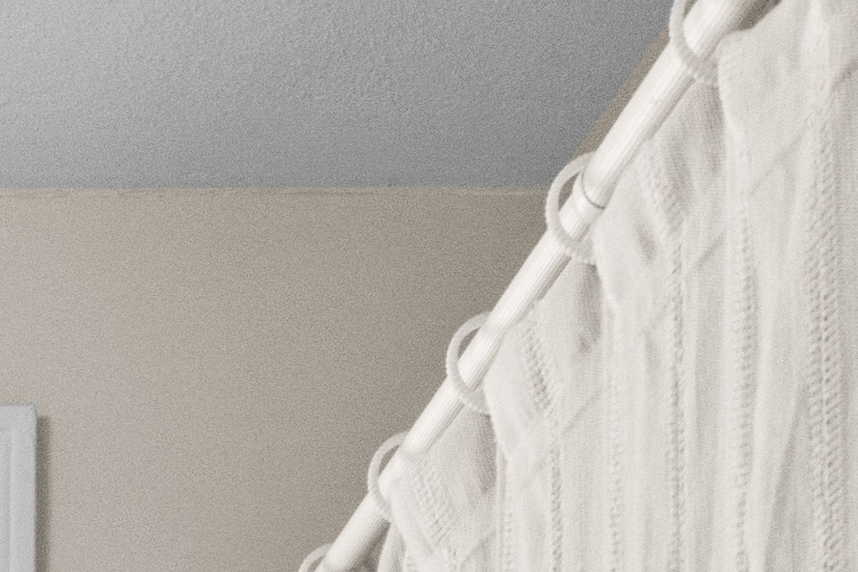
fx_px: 2914
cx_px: -591
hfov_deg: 15.0
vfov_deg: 8.3
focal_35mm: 122
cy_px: 2040
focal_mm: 16.3
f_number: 11
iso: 1600
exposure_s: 1/8
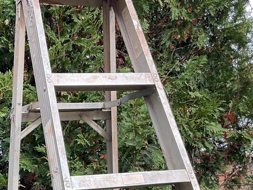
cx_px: 26
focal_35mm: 84
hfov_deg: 22.7
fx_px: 614
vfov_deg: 17.1
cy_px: 202
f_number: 1.8
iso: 16
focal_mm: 3
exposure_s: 1/188
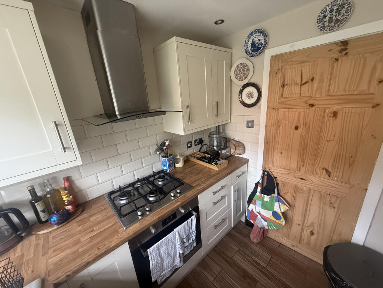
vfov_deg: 85.7
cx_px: 192
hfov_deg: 102.1
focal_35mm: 14
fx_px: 155
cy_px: 144
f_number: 2.2
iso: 320
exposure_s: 1/99
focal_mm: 2.22
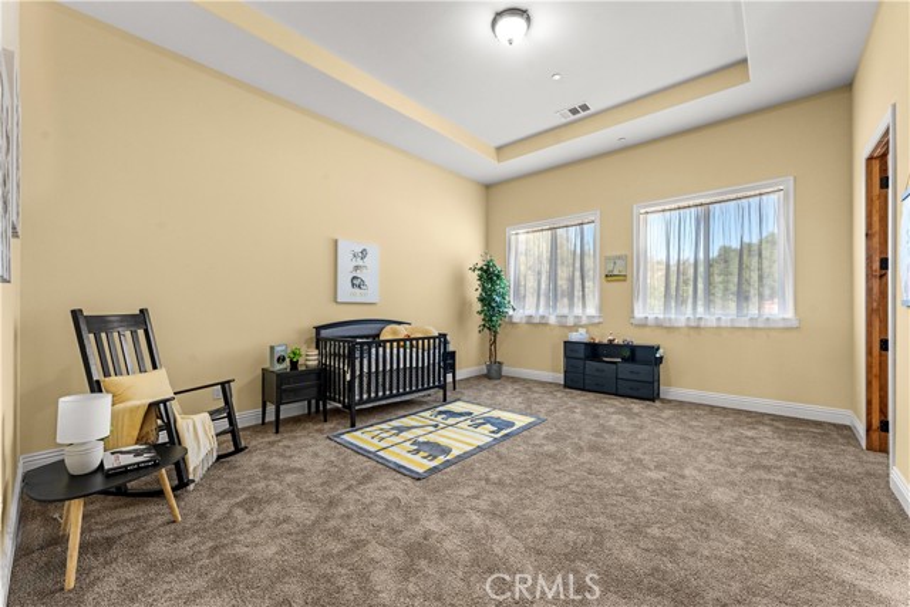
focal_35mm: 14
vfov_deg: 81.2
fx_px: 354
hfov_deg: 104.2
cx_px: 455
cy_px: 304
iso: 5000
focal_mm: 14
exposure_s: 1/15
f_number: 8
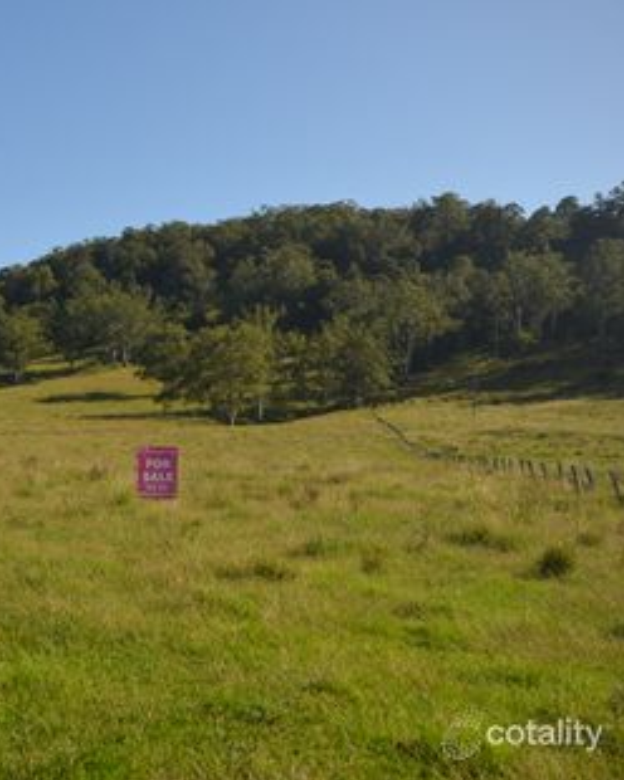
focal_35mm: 47
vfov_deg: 39.5
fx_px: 1085
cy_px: 391
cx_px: 53
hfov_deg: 30.6
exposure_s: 1/250
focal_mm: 22
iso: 110
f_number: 8
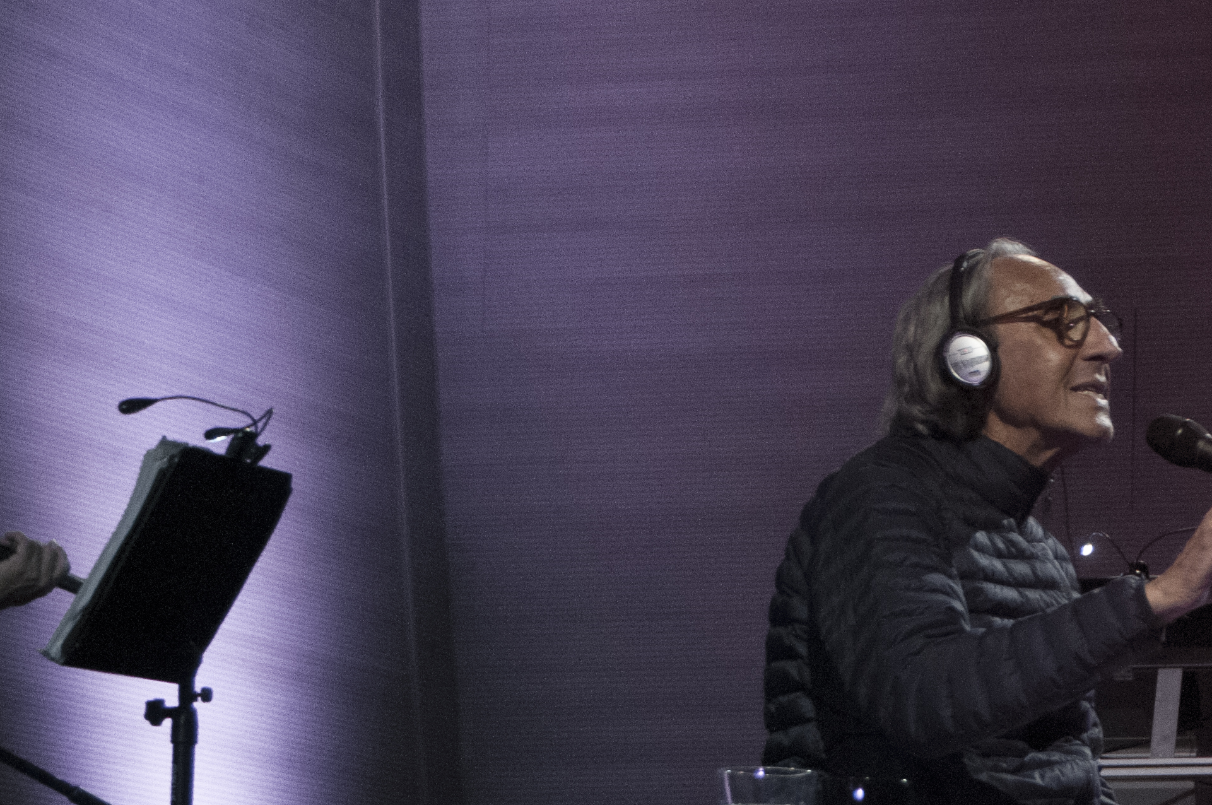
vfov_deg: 7.4
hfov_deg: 11.1
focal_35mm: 184
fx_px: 6191
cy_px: 620
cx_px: 1281
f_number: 4.8
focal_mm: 55
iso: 1600
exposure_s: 1/80
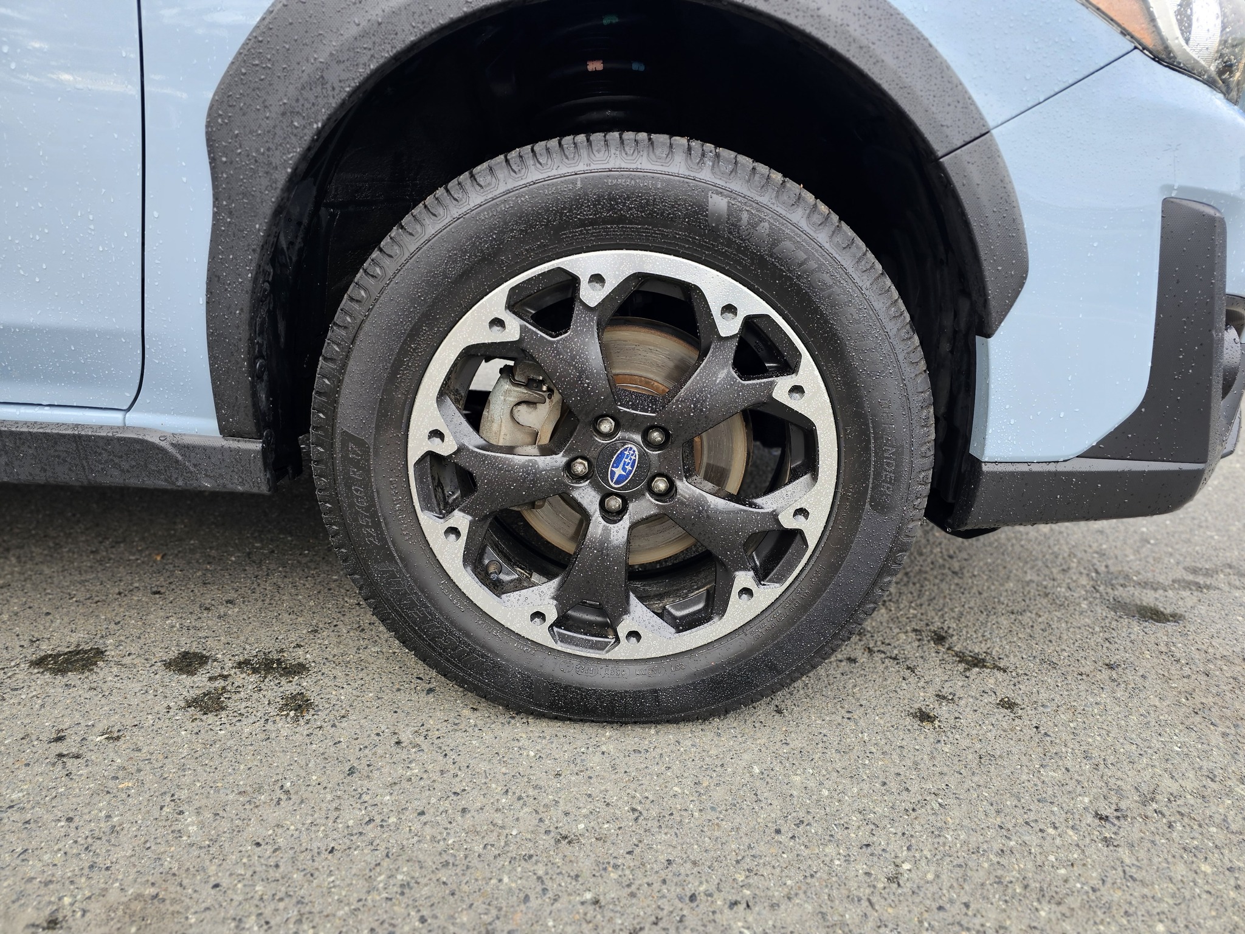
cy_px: 467
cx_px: 622
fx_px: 827
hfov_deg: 73.9
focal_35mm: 23
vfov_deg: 58.9
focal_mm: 6.3
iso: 40
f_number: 1.7
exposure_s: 1/120
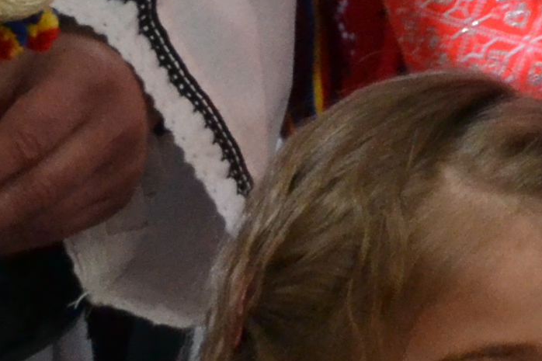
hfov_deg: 7.3
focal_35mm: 267
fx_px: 4023
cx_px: 1254
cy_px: -467
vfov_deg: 5.0
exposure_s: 1/80
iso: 1600
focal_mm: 27
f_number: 5
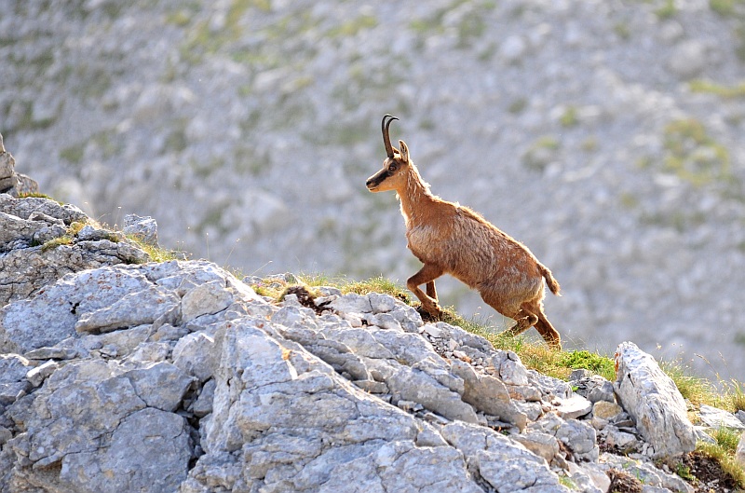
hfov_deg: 4.1
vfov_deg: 2.7
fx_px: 10321
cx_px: 372
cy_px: 246
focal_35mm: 500
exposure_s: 1/320
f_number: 9
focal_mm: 500
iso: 1250
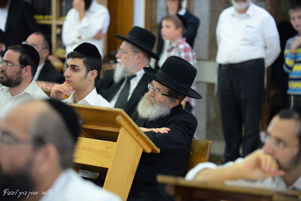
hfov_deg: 15.2
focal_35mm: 135
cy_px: 100
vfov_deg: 10.2
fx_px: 1129
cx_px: 150
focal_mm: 135
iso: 2000
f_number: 3.2
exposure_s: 1/160
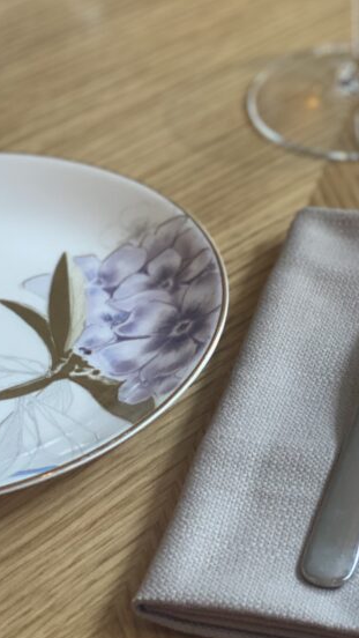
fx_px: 1775
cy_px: 202
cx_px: 285
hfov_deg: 11.5
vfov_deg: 20.3
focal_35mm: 105
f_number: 2
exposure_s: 1/120
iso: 160
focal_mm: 6
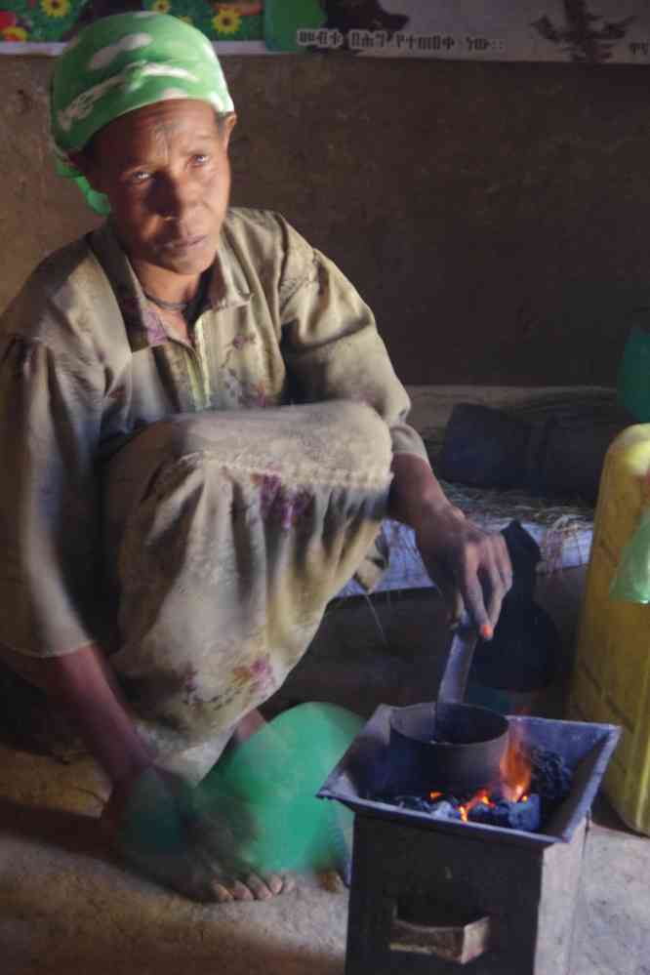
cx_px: 325
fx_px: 3453
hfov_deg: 10.8
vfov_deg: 16.1
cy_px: 488
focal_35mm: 128
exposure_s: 1/6
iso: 3200
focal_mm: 85
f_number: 5.6
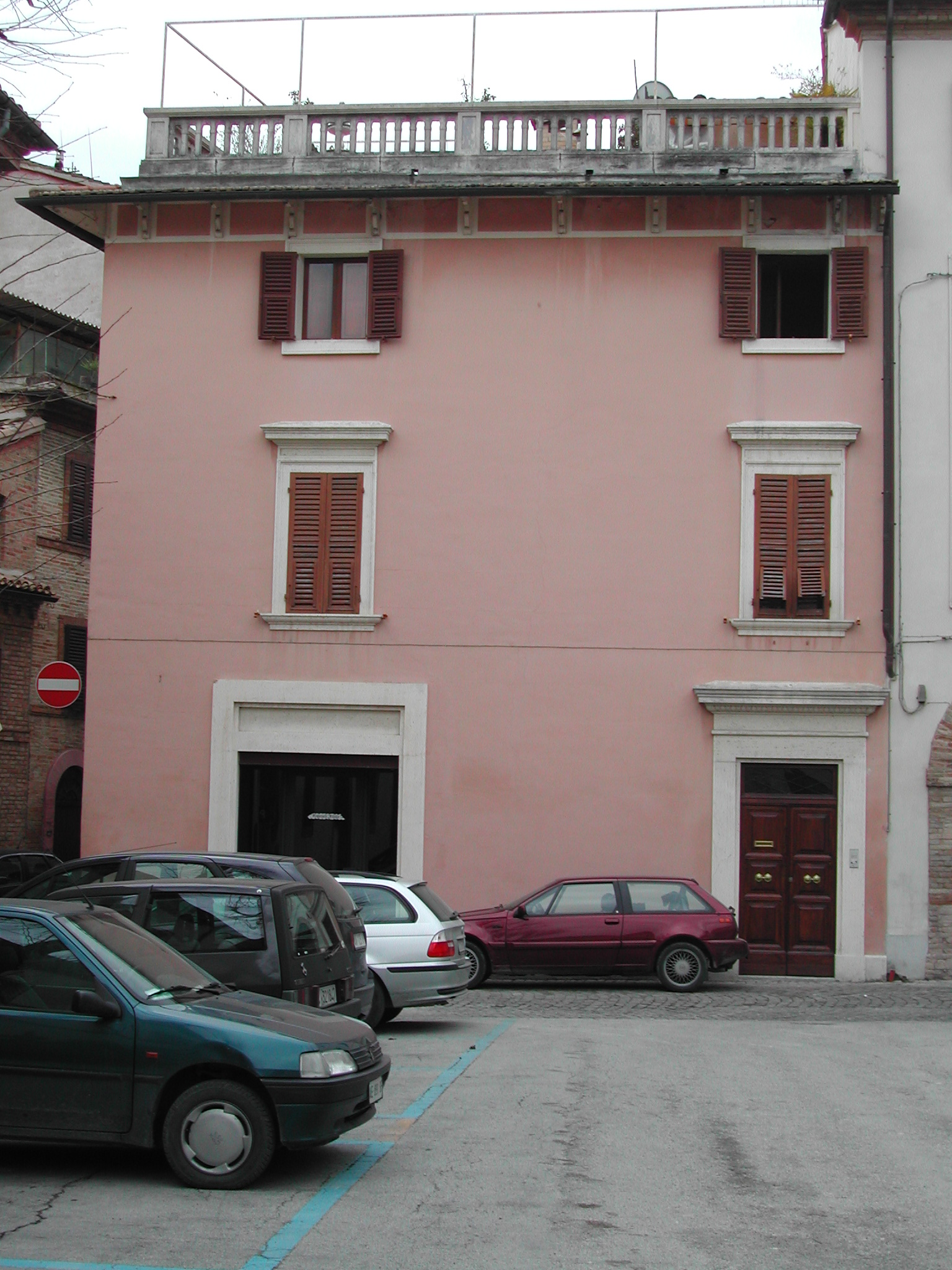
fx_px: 1907
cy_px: 635
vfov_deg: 36.8
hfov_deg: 28.0
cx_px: 476
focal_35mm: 52
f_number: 3.2
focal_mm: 11.1
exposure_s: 1/253
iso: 100
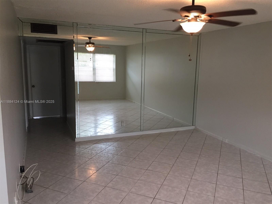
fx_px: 228
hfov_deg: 61.7
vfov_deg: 48.2
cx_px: 136
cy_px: 102
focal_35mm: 29
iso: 50
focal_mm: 4.15
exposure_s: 1/30
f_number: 2.2
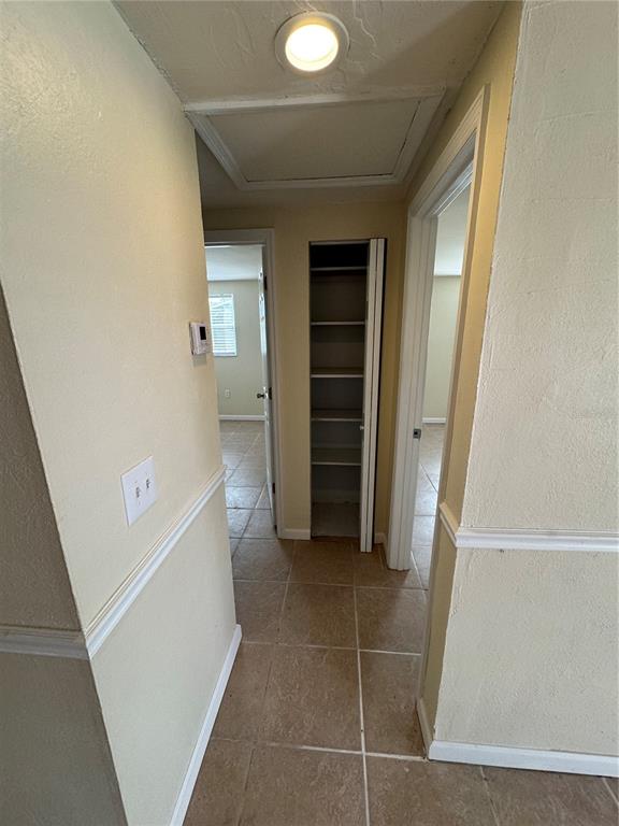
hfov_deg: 85.7
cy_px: 413
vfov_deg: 102.1
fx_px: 334
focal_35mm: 14
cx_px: 310
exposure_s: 1/120
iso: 125
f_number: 2.2
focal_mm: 2.22
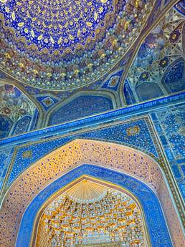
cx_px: 72
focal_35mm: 26
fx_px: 186
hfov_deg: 52.5
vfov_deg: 61.7
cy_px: 198
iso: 320
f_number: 2.2
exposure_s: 1/50
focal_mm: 2.22
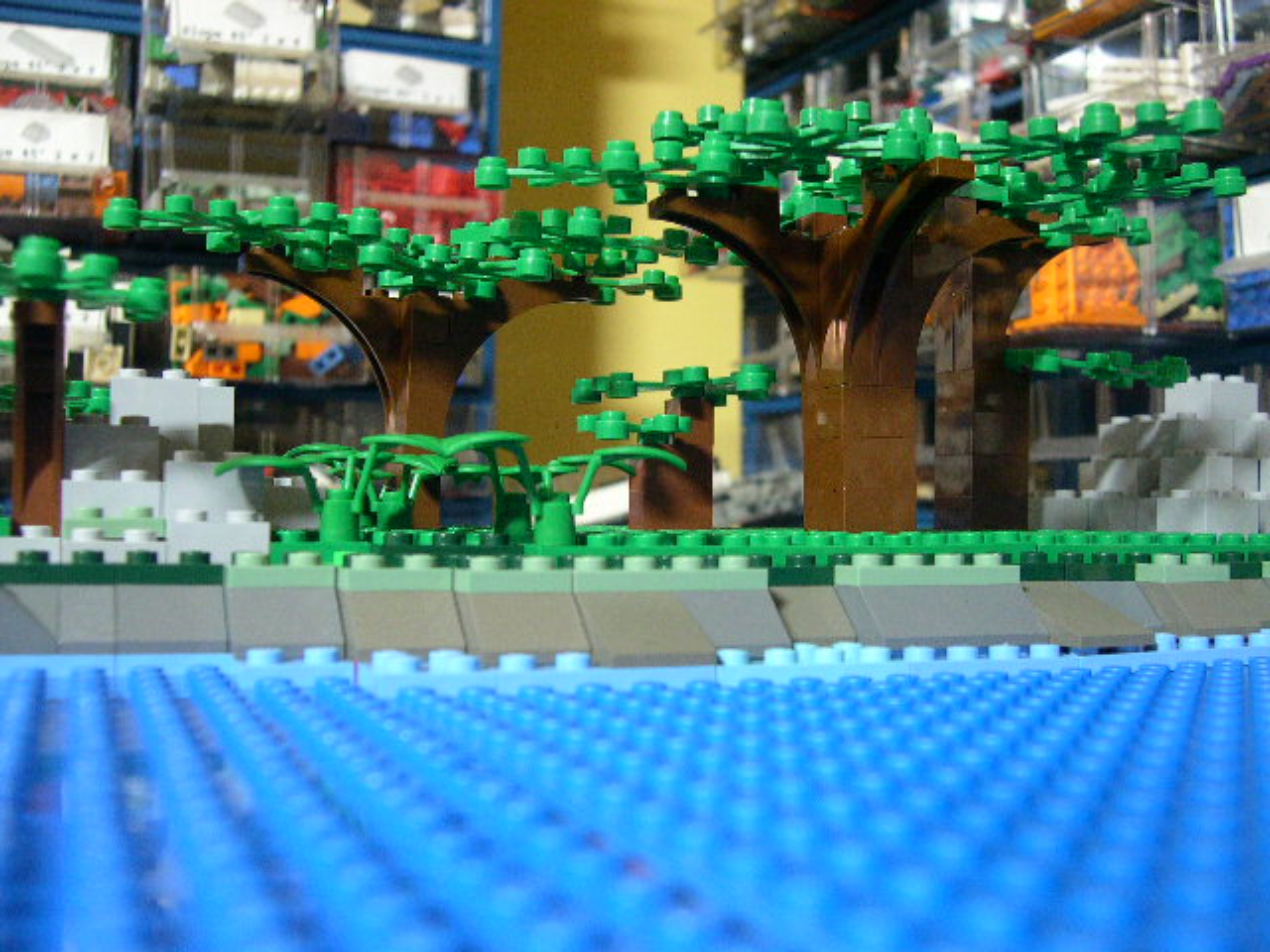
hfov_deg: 49.0
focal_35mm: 38
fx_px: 1394
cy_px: 476
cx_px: 635
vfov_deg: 37.7
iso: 400
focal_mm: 8
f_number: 2.8
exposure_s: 1/3.6
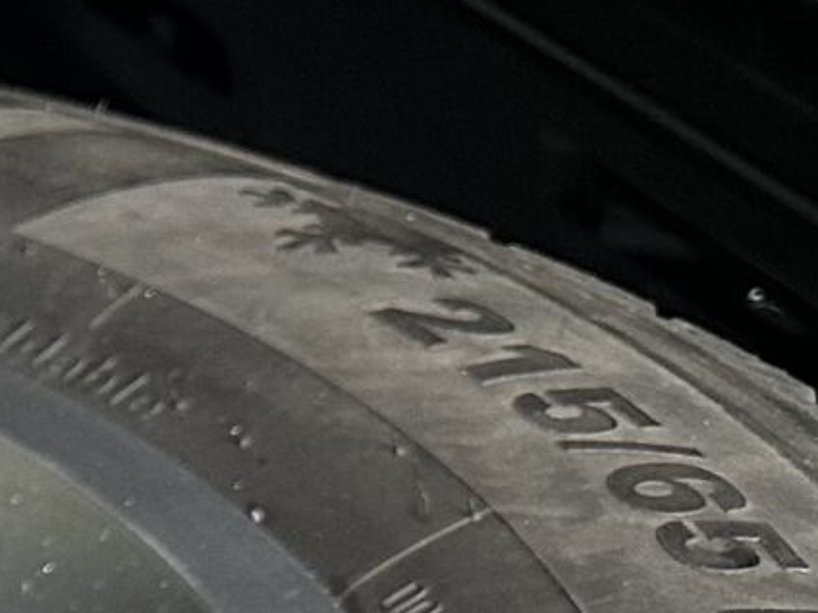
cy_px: 1363
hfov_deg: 10.7
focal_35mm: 145
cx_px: -1412
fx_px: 3426
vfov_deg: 9.4
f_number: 1.78
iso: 250
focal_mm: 6.86
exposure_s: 1/98
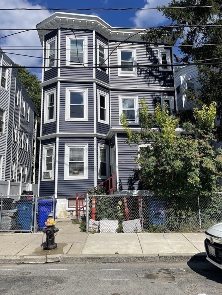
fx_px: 231
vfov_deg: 65.3
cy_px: 143
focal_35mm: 27
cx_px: 114
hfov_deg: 51.3
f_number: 1.6
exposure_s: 1/5376
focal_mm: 5.1
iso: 32
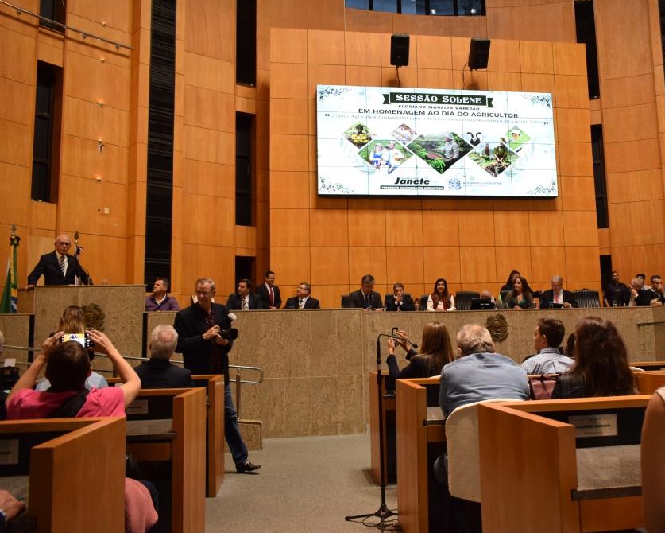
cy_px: 266
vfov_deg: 47.1
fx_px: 610
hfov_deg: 56.8
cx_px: 395
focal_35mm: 31
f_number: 5
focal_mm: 18
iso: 1600
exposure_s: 1/100
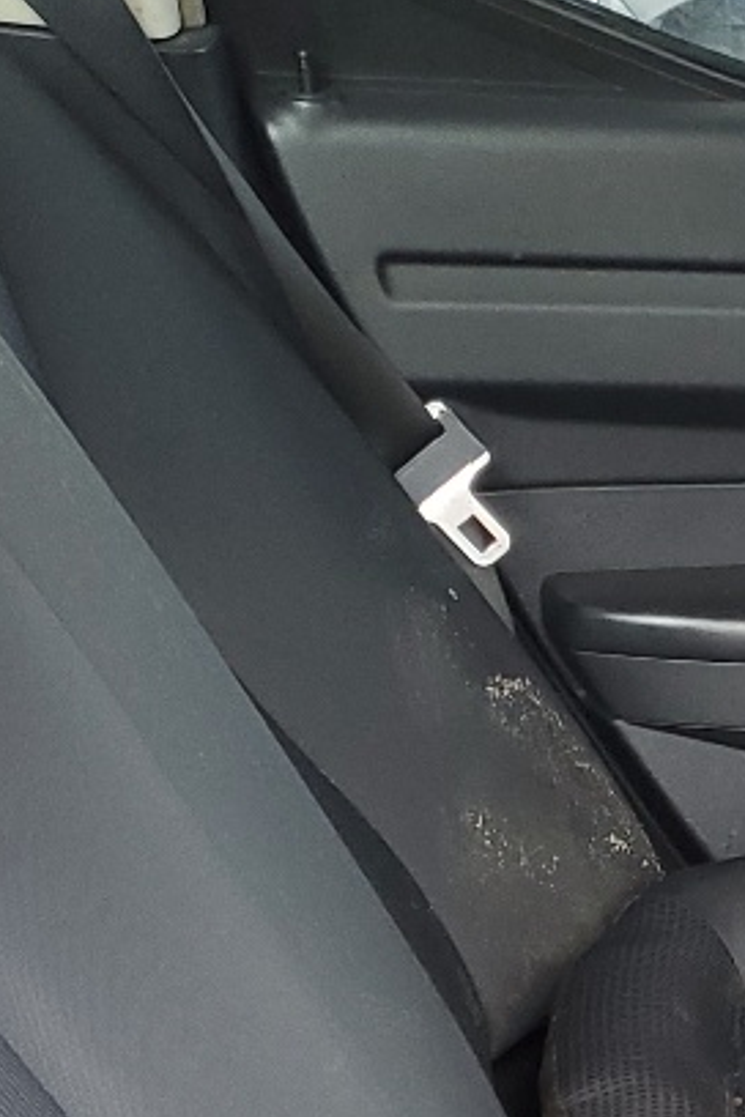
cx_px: 1737
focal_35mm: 106
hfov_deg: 11.1
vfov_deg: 18.7
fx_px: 3290
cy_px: 1128
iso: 65
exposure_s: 1/120
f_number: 1.5
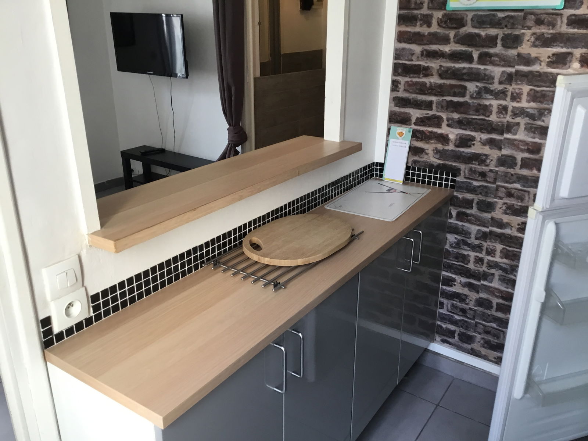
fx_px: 527
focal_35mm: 31
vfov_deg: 45.4
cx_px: 294
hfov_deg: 58.4
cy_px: 220
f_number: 2.4
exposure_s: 1/33
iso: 64
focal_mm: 3.3
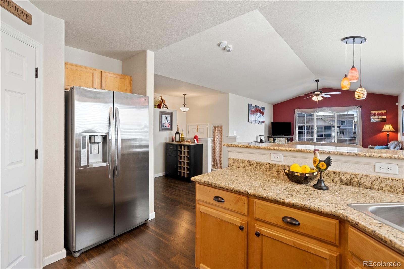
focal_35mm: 16
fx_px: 180
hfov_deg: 96.7
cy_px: 134
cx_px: 202
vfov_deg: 73.7
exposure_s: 1/13
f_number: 8
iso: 1000
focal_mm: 16
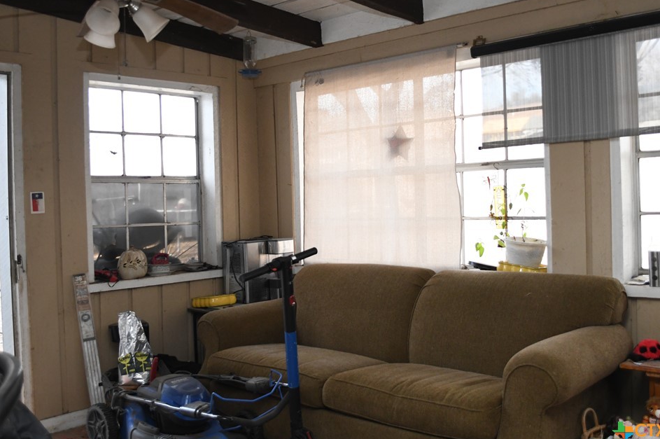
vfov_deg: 35.0
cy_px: 203
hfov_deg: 50.7
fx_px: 696
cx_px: 335
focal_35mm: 38
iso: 1600
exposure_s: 1/250
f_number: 3.8
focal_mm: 22
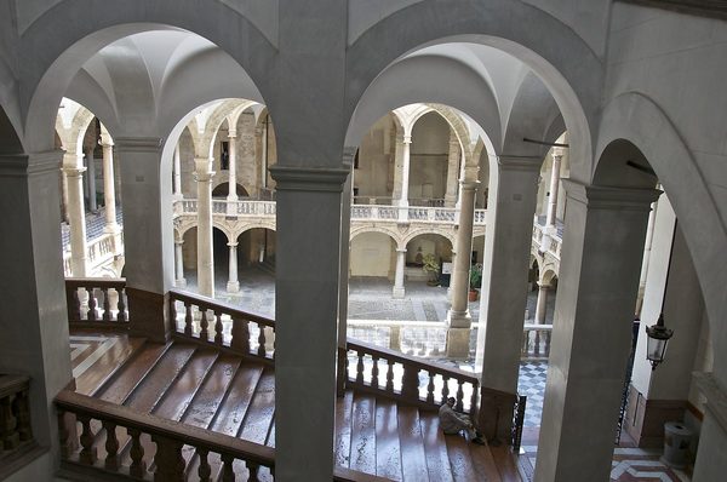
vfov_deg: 47.8
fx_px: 544
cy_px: 241
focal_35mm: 27
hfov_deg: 67.5
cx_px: 364
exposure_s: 1/100
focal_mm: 18
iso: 200
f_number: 7.1
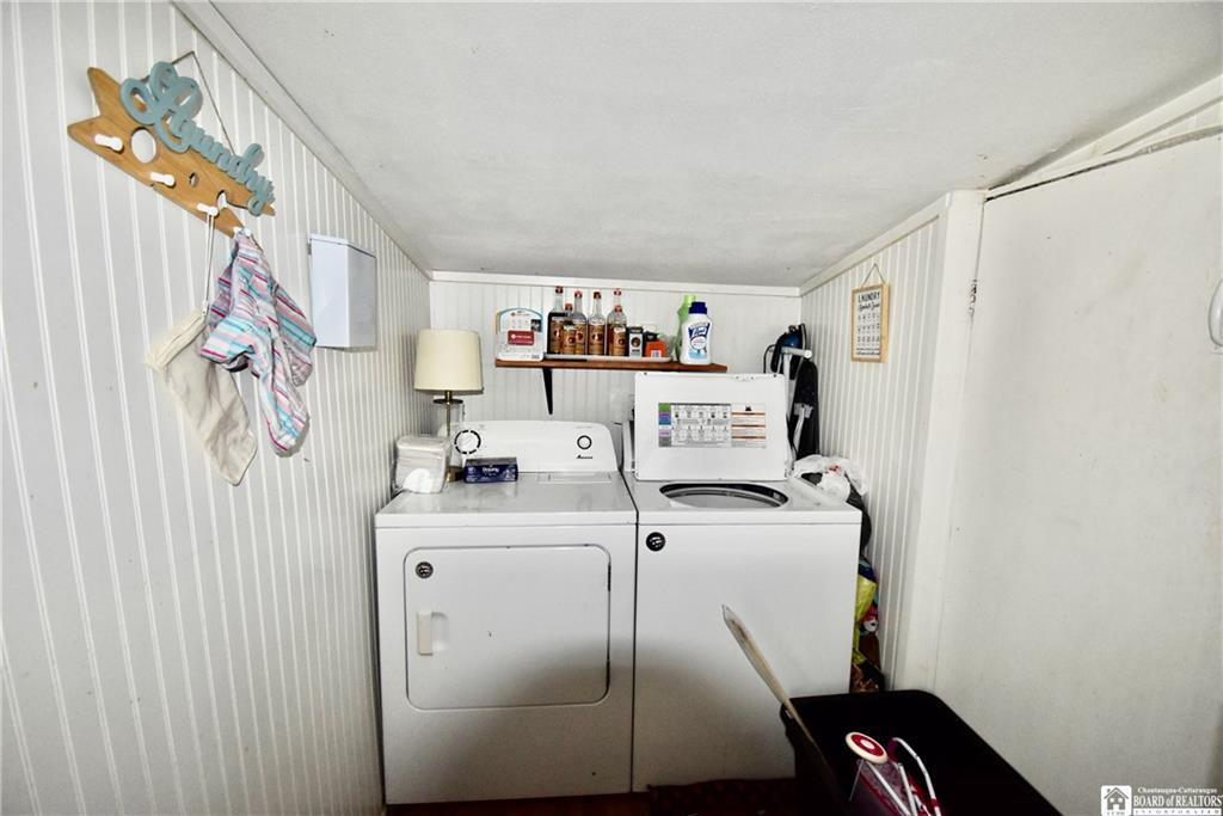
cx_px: 612
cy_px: 408
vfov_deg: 77.3
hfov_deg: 100.4
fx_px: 510
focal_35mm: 15
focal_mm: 10
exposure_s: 1/100
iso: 1100
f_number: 4.5
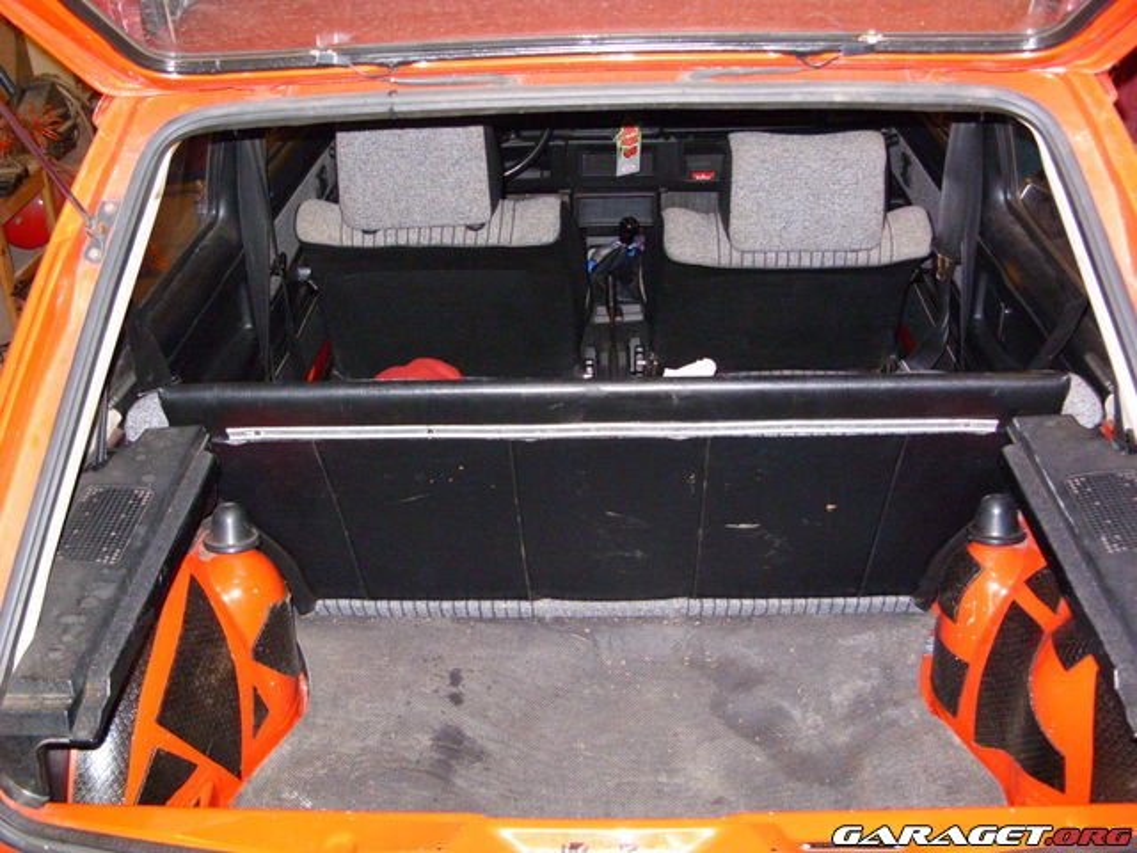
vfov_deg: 37.7
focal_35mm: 38
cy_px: 426
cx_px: 568
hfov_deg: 49.0
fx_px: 1248
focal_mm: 6.3
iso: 400
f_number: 2.8
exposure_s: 1/30
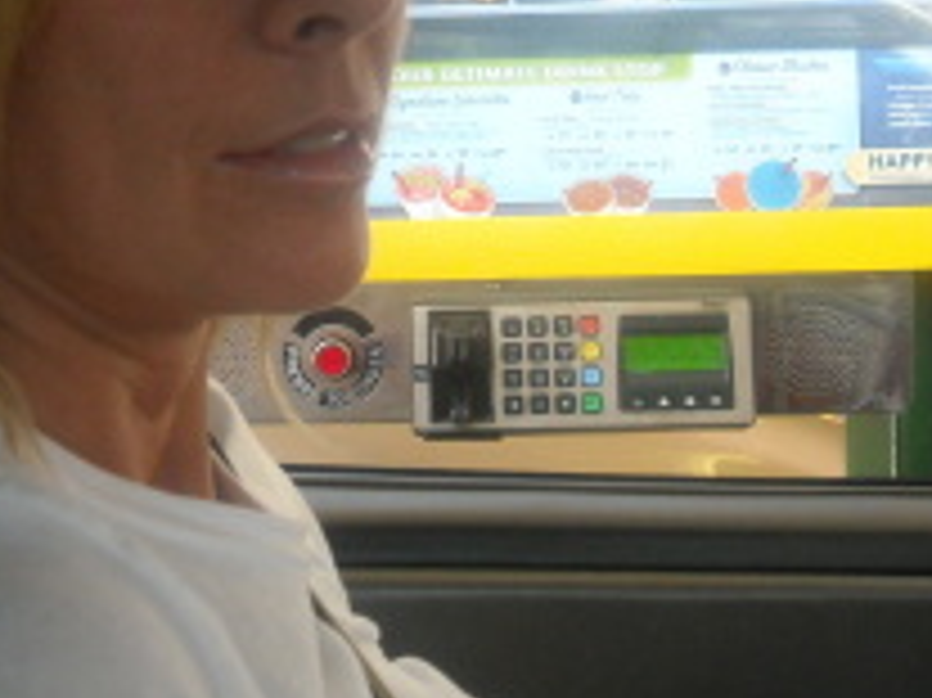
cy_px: 106
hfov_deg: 25.4
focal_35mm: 76
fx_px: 2045
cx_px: 230
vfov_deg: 19.1
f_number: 2.8
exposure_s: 1/60
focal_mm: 5.7
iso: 282
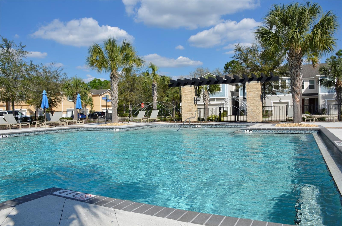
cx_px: 171
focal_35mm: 27
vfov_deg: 47.7
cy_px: 113
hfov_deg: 67.5
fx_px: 256
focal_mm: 18
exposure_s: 1/320
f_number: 9
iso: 100
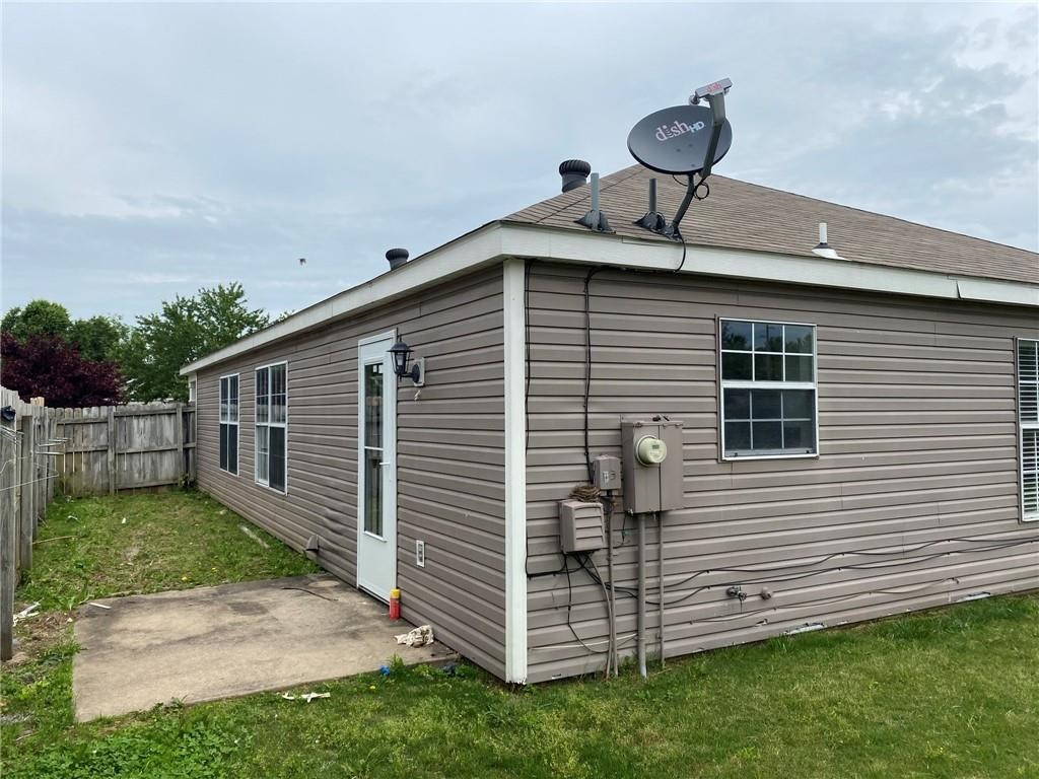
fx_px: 780
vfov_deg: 53.1
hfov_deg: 67.3
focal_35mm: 26
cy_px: 390
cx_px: 520
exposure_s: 1/3125
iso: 32
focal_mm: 4.25
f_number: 1.8
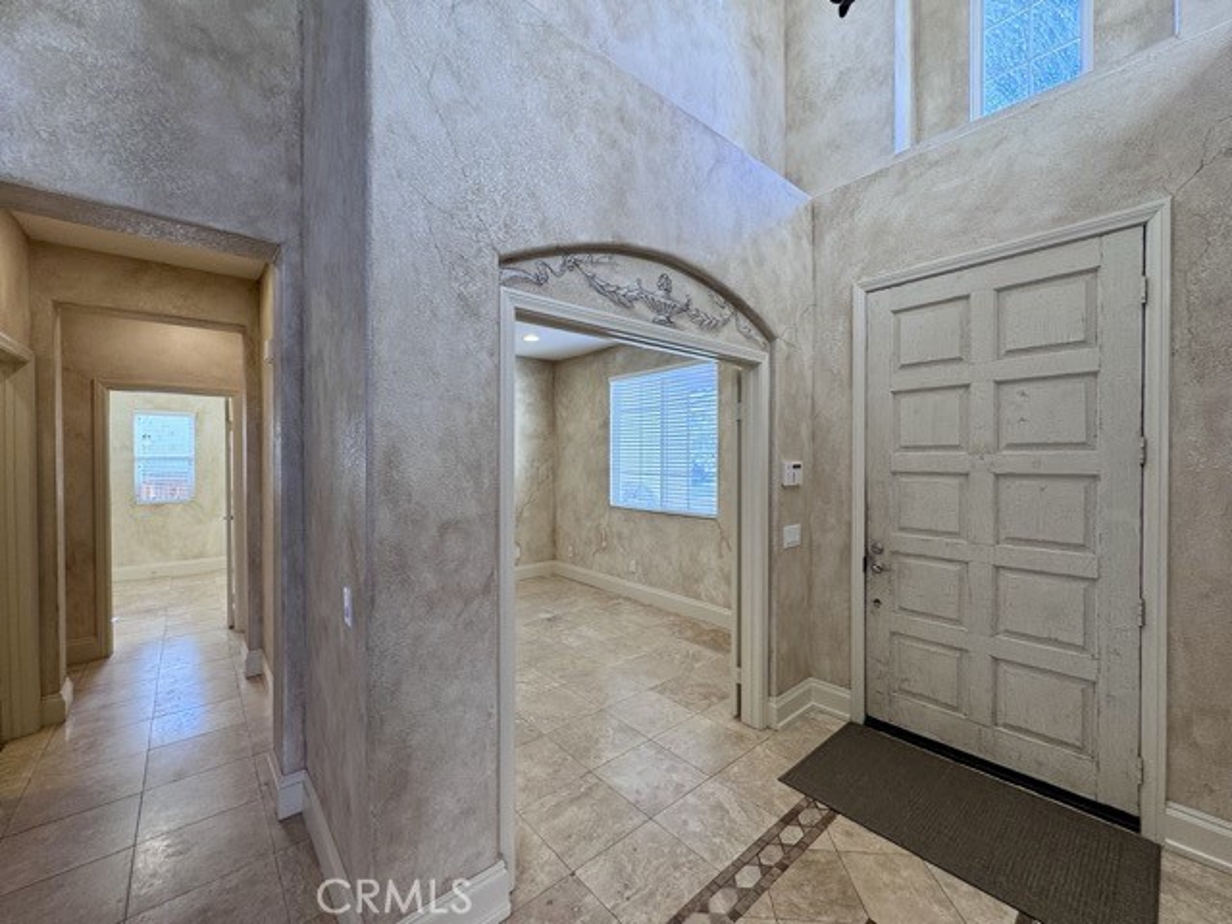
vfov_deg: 85.7
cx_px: 616
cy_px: 462
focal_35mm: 14
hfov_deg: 102.1
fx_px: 498
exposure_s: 1/120
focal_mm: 2.22
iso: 125
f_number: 2.2
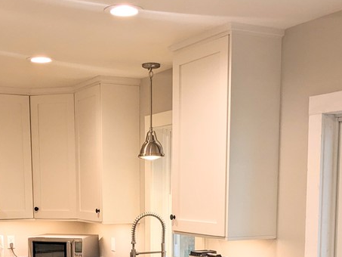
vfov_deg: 23.1
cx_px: 128
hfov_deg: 31.5
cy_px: 255
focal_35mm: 61
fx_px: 603
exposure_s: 1/120
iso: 148
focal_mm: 4.38
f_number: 1.73
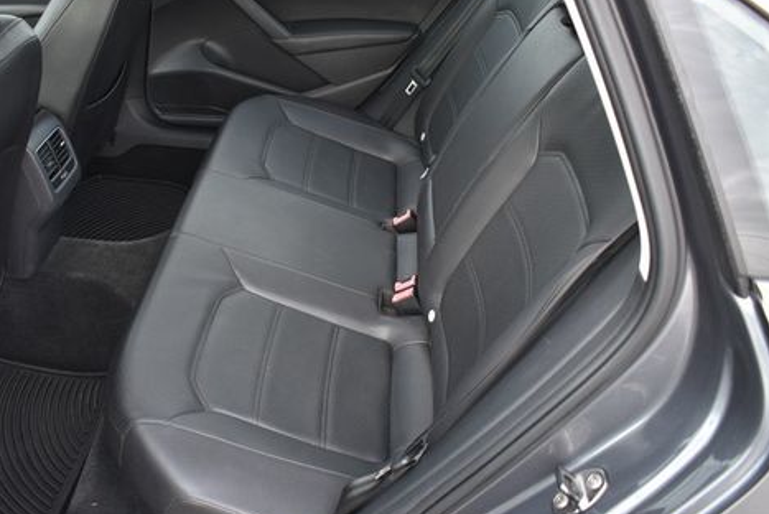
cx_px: 275
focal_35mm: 37
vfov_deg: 36.0
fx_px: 791
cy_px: 228
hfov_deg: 51.2
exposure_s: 1/250
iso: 450
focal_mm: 18
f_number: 3.5
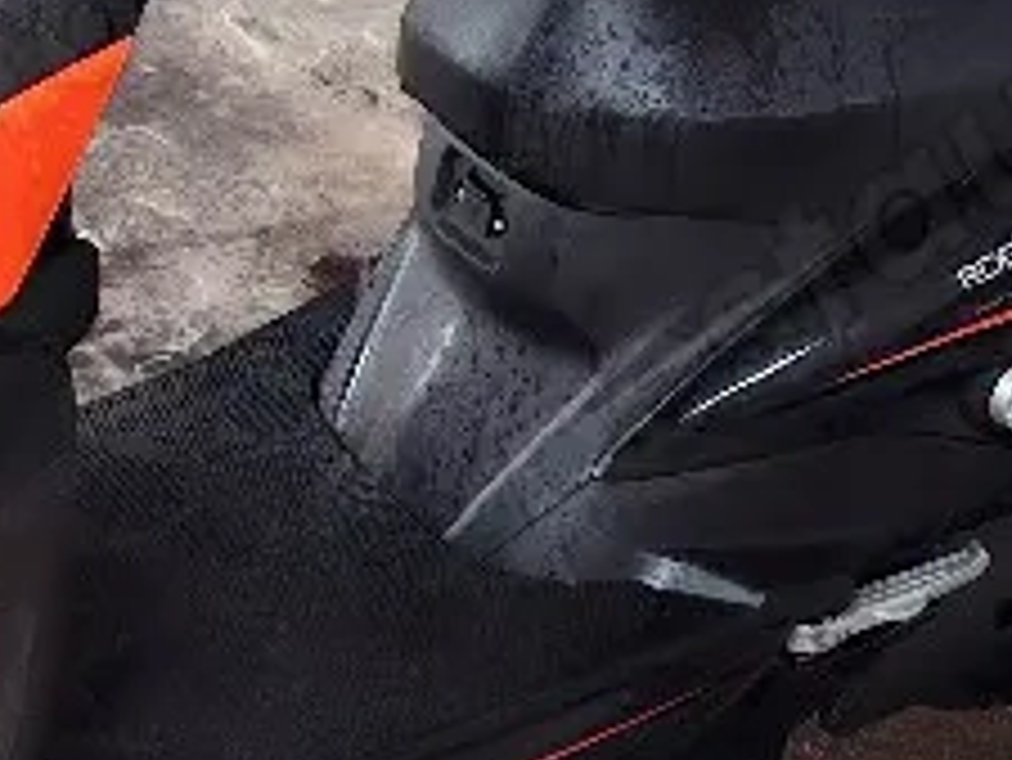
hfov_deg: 19.1
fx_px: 2984
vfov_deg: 14.5
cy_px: 216
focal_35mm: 102
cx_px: 238
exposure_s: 1/14
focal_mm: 5.54
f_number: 1.8
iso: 1250
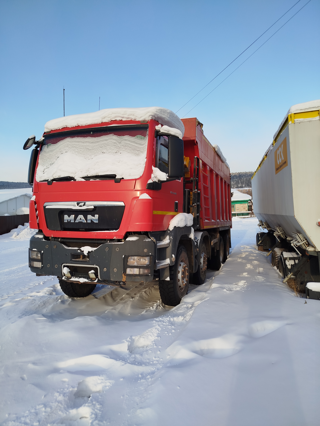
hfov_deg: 56.8
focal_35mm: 24
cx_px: 160
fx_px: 296
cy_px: 213
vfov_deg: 71.6
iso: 50
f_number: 1.7
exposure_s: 1/413
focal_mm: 5.31
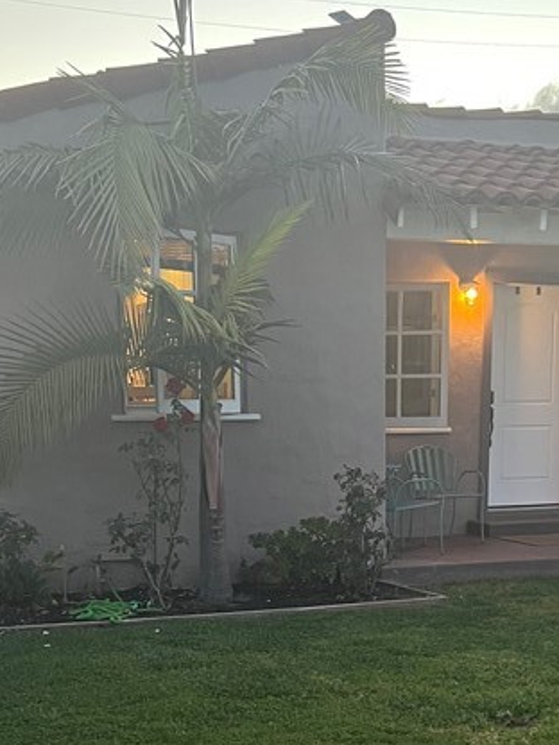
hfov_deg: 22.9
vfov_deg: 29.0
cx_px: 310
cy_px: 673
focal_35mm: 64
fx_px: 1378
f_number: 1.5
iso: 125
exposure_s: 1/60
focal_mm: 5.7
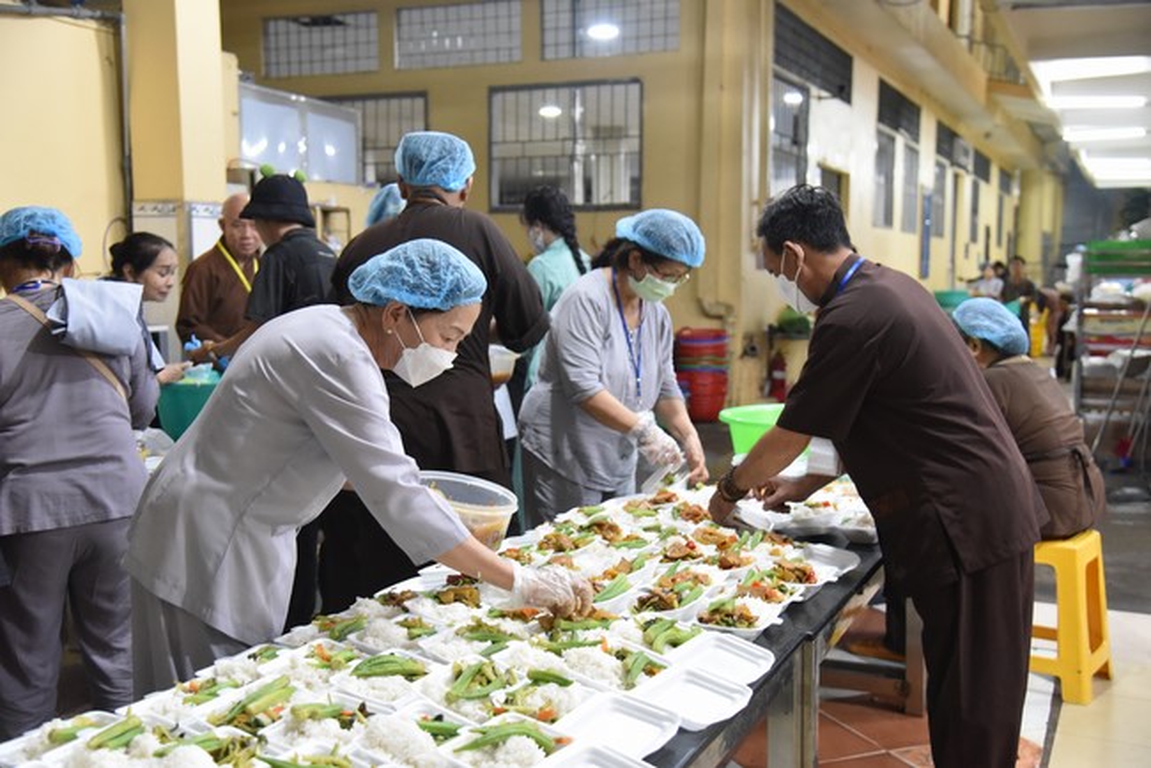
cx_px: 576
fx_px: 1279
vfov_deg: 33.4
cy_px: 384
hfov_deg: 48.4
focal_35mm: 40
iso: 5600
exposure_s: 1/60
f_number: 4
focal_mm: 40
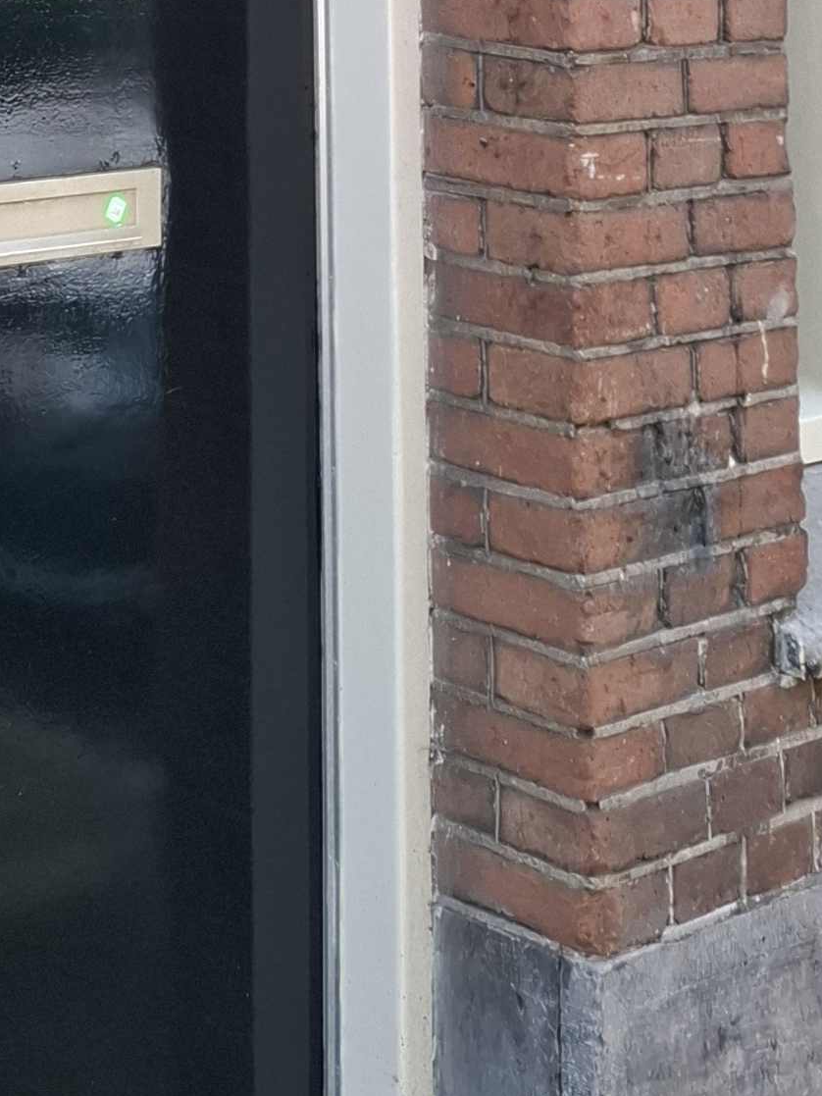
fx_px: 2659
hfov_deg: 16.9
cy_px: -627
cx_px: -117
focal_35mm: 84
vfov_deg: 19.7
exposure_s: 1/220
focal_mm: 5.54
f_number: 1.8
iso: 50
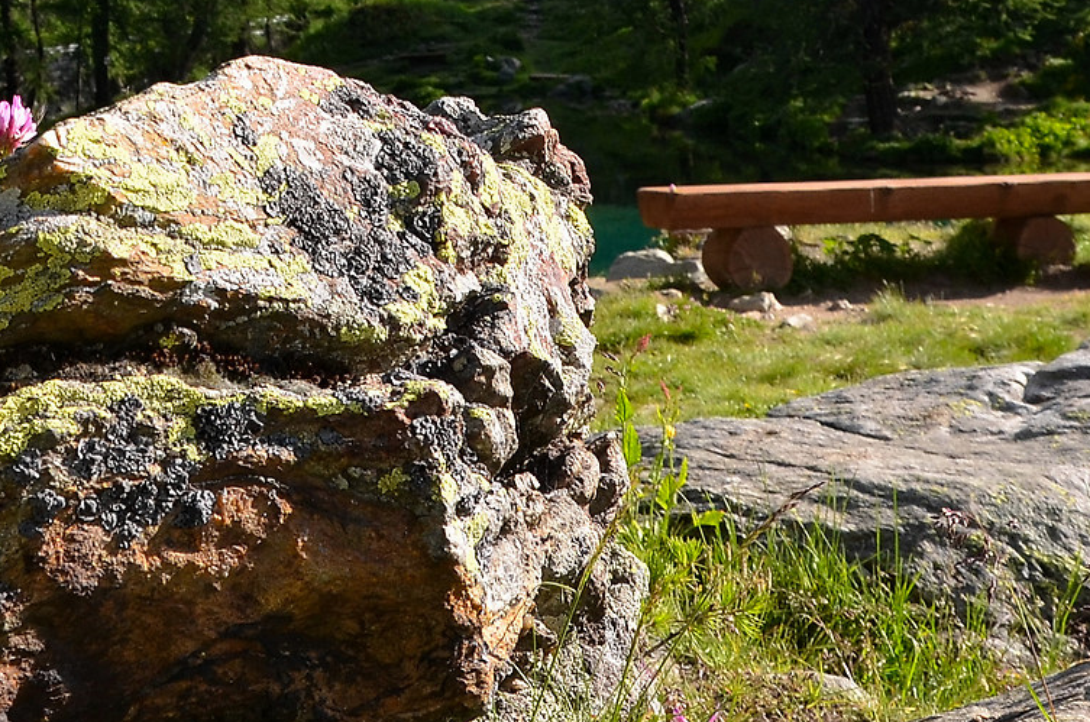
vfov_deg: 15.2
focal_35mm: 86
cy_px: -180
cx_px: 330
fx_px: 2599
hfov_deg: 23.5
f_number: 8
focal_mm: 18
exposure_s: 1/250
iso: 180
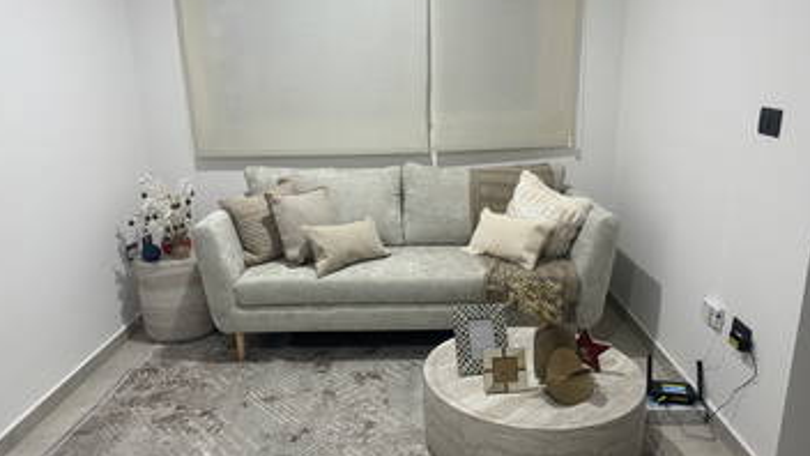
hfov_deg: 66.1
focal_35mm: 29
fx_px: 623
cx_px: 400
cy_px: 256
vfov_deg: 40.1
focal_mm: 5.7
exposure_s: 1/60
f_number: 1.5
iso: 125
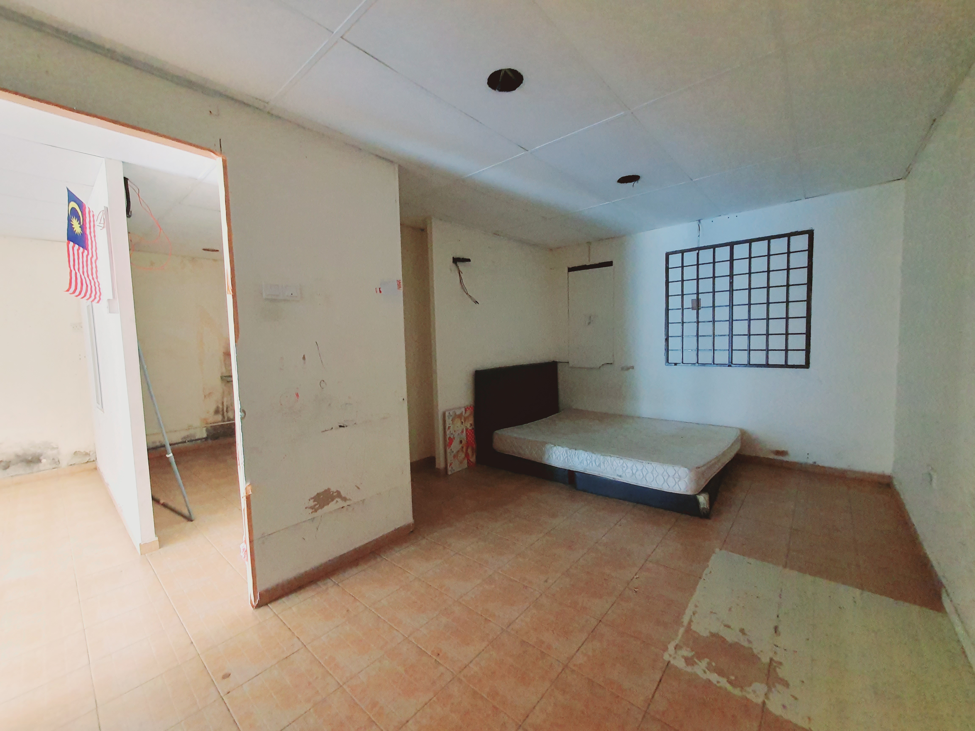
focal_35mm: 13
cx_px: 488
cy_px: 366
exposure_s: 1/33
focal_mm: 1.8
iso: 320
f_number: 2.2
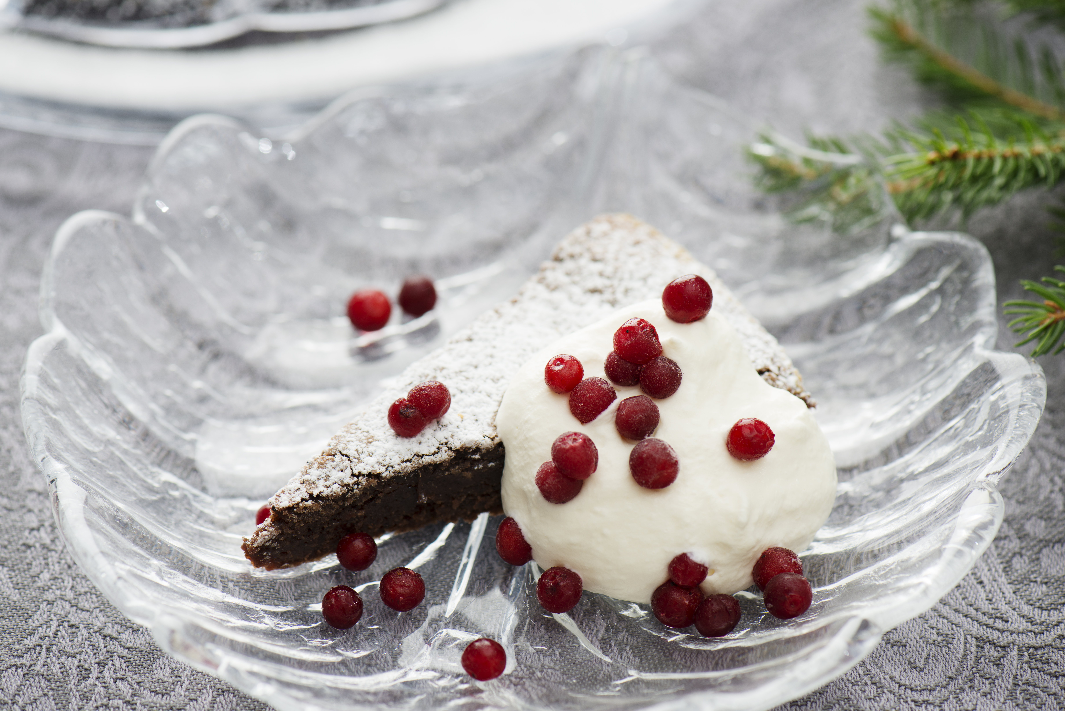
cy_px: 356
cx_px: 532
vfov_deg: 13.1
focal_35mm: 105
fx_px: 3107
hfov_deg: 19.5
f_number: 5.6
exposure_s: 1/250
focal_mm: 105
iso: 100
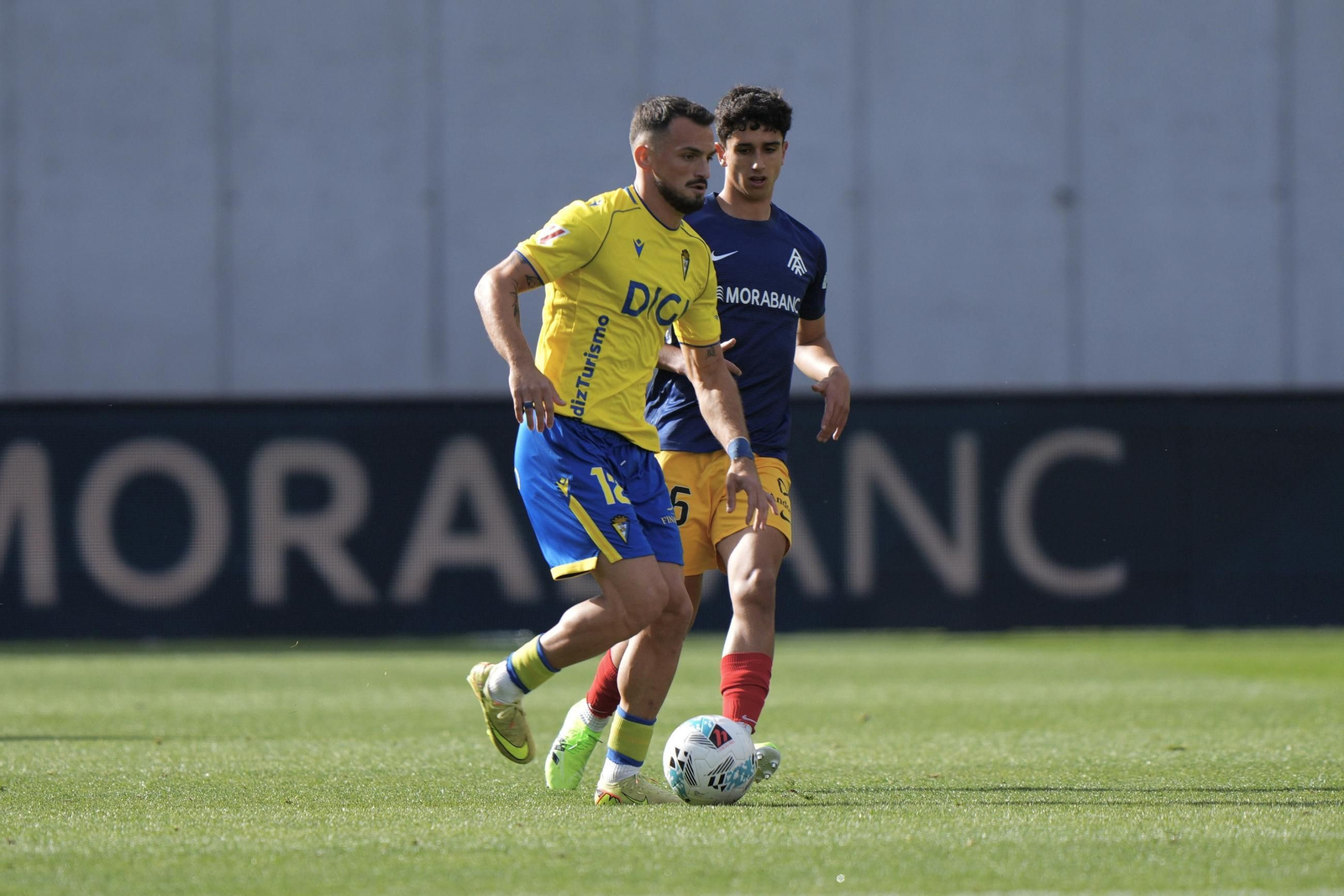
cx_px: 672
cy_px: 448
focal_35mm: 400
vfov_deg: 3.4
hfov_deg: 5.2
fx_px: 14934
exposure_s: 1/1000
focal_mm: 400
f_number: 2.8
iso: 100
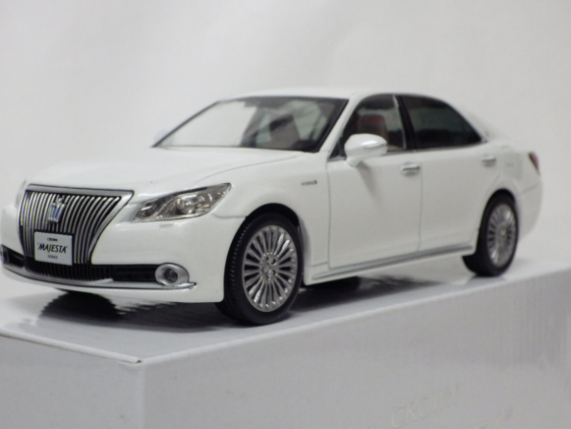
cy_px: 230
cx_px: 278
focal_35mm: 65
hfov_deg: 29.8
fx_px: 1072
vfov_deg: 22.6
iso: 800
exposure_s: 1/60
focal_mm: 10.7
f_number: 4
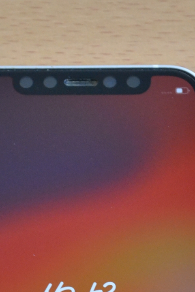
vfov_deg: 11.7
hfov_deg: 7.9
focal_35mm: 173
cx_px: 70
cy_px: 319
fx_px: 1405
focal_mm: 52
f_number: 5.6
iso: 3200
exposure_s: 1/60
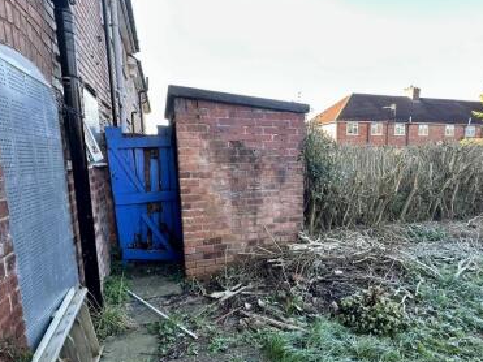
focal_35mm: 22
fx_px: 307
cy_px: 205
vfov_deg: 60.8
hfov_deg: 76.0
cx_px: 277
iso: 64
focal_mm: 2.22
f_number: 2.2
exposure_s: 1/99
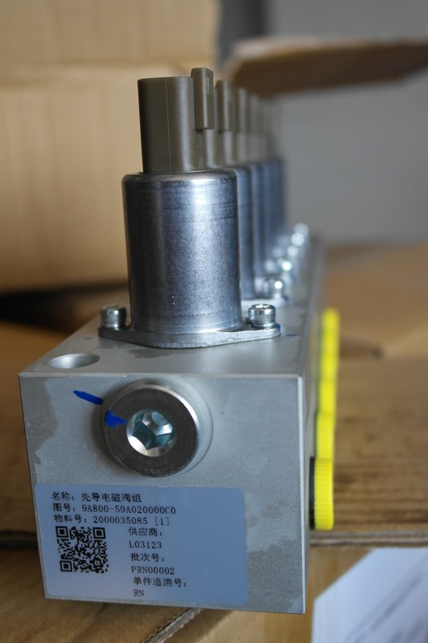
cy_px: 322
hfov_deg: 31.2
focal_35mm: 43
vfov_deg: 45.4
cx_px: 214
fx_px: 767
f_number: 4
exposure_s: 1/80
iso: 400
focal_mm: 28
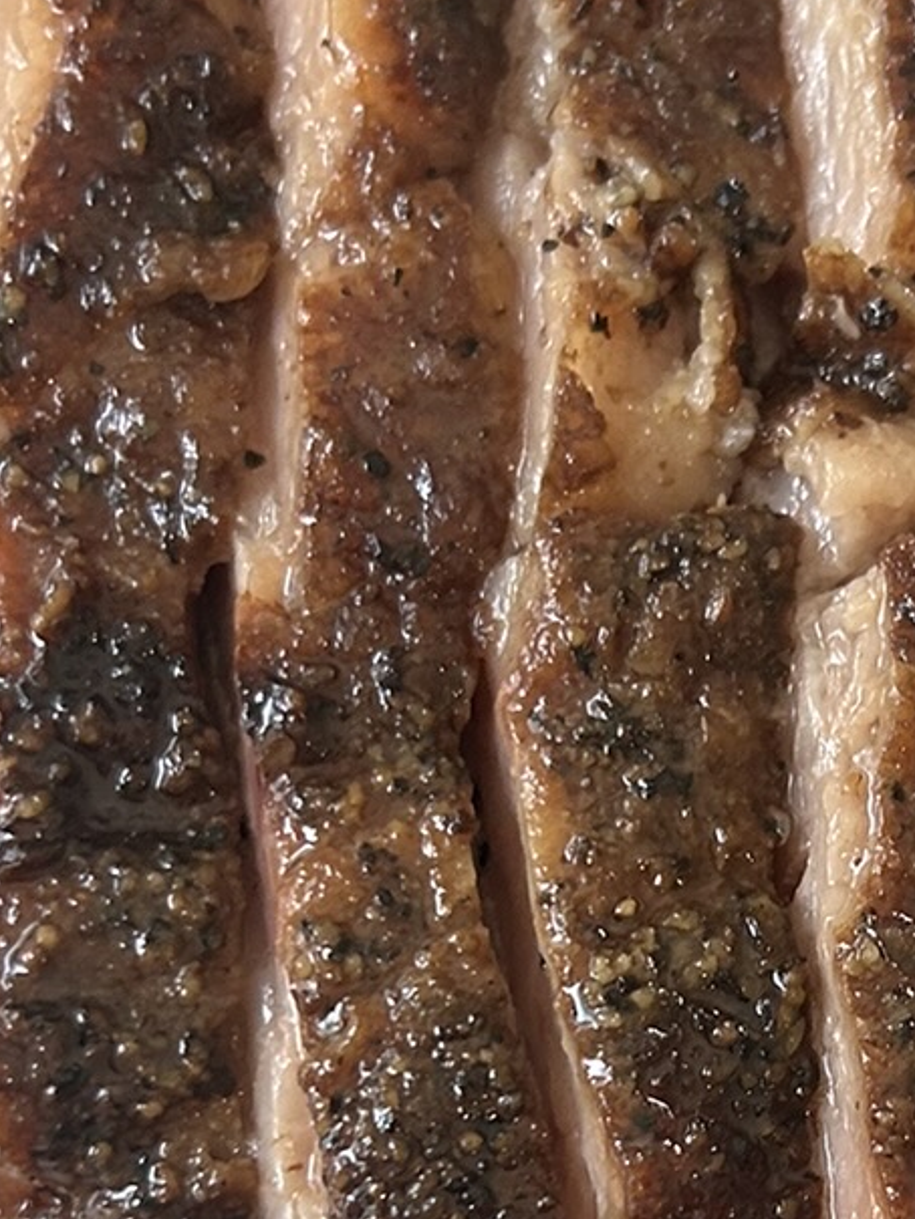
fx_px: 3100
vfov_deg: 21.6
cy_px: 1171
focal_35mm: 88
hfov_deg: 16.4
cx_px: 951
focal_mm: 5.7
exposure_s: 1/60
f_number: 1.5
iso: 200
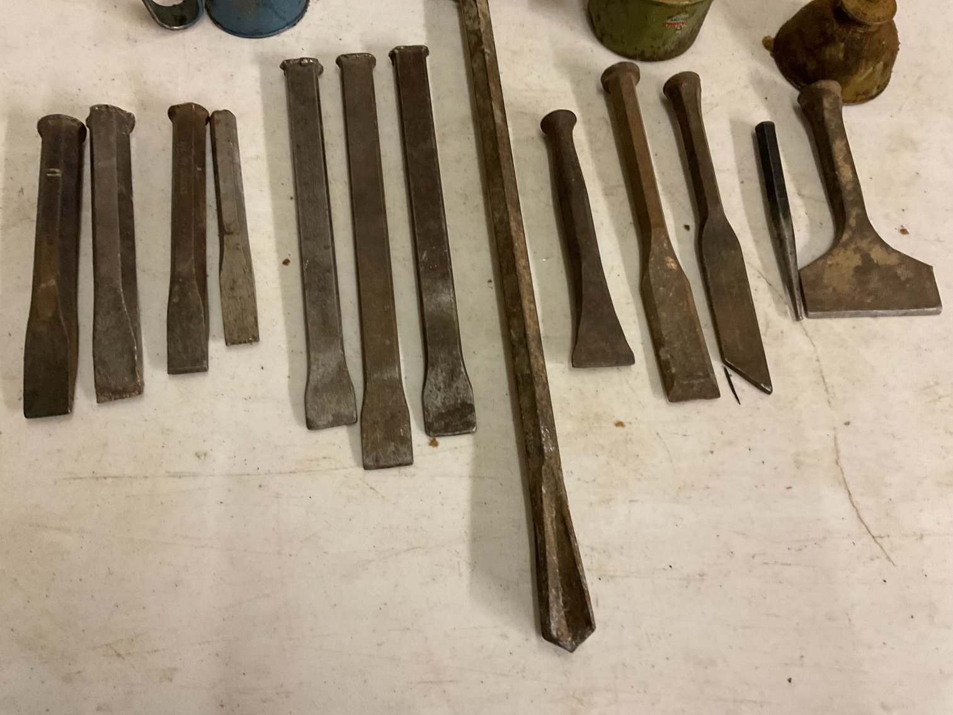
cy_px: 358
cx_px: 476
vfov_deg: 48.2
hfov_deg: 61.7
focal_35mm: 29
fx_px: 798
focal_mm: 3
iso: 250
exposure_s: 1/60
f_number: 1.8
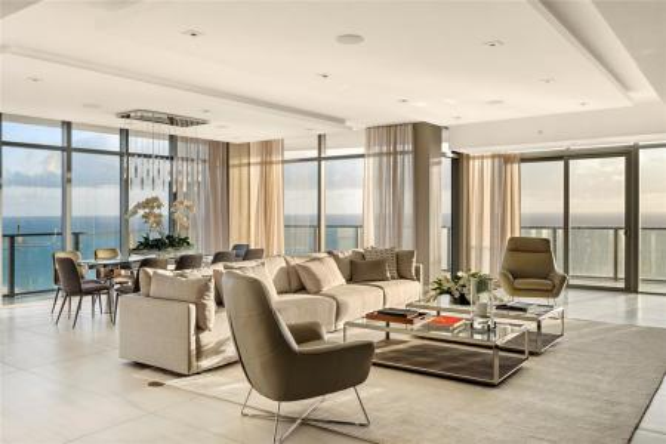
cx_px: 333
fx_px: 536
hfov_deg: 63.7
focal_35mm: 29
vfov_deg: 45.0
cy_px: 222
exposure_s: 1/30
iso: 320
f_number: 8
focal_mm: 29
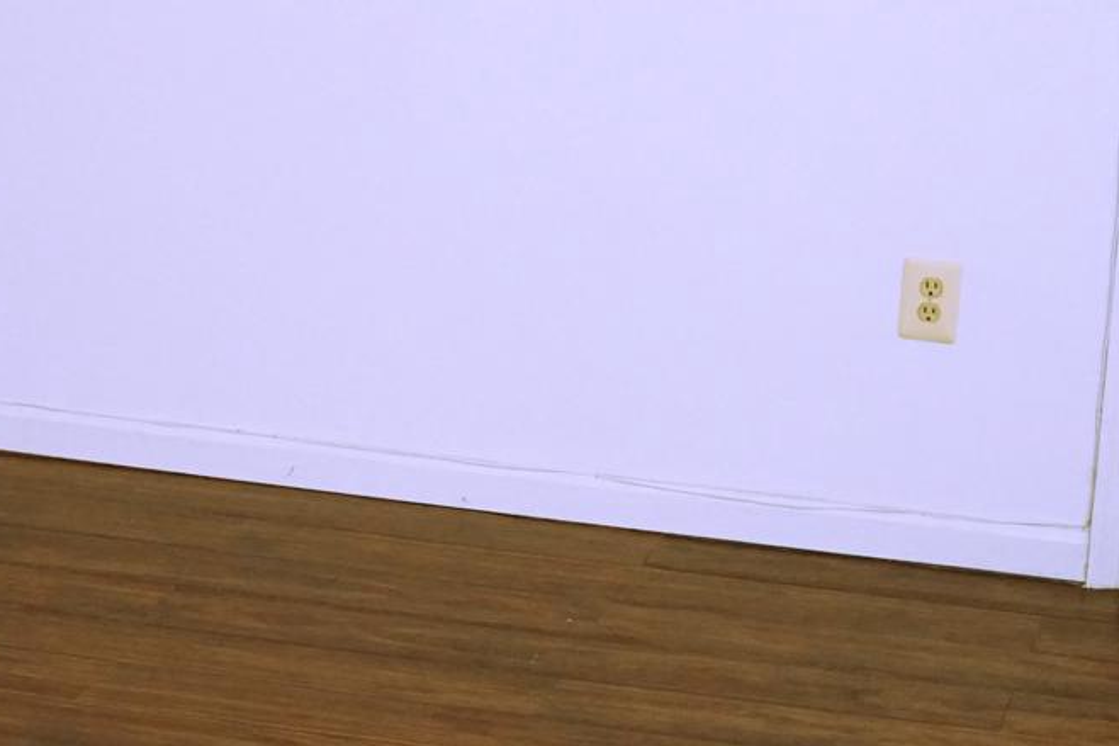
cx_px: 362
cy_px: 88
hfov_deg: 14.6
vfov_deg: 9.8
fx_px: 4350
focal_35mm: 140
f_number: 2.8
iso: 1600
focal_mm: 30
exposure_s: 1/160
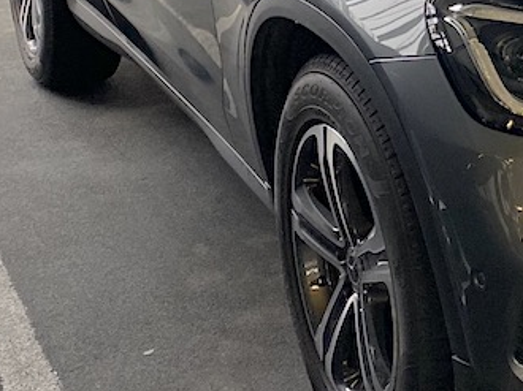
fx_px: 1525
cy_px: -46
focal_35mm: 101
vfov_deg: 14.3
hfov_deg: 18.1
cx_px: 691
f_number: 1.8
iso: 100
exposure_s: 1/121
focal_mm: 4.25
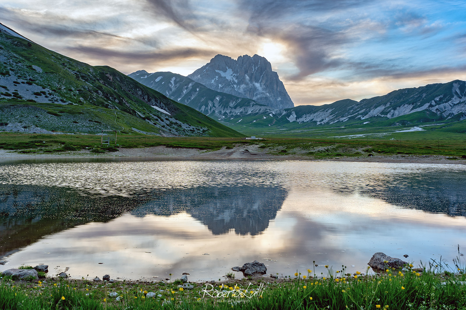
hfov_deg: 51.9
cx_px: 233
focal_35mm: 37
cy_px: 155
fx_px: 479
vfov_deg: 35.9
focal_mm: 37
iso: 100
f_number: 8
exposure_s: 1/4
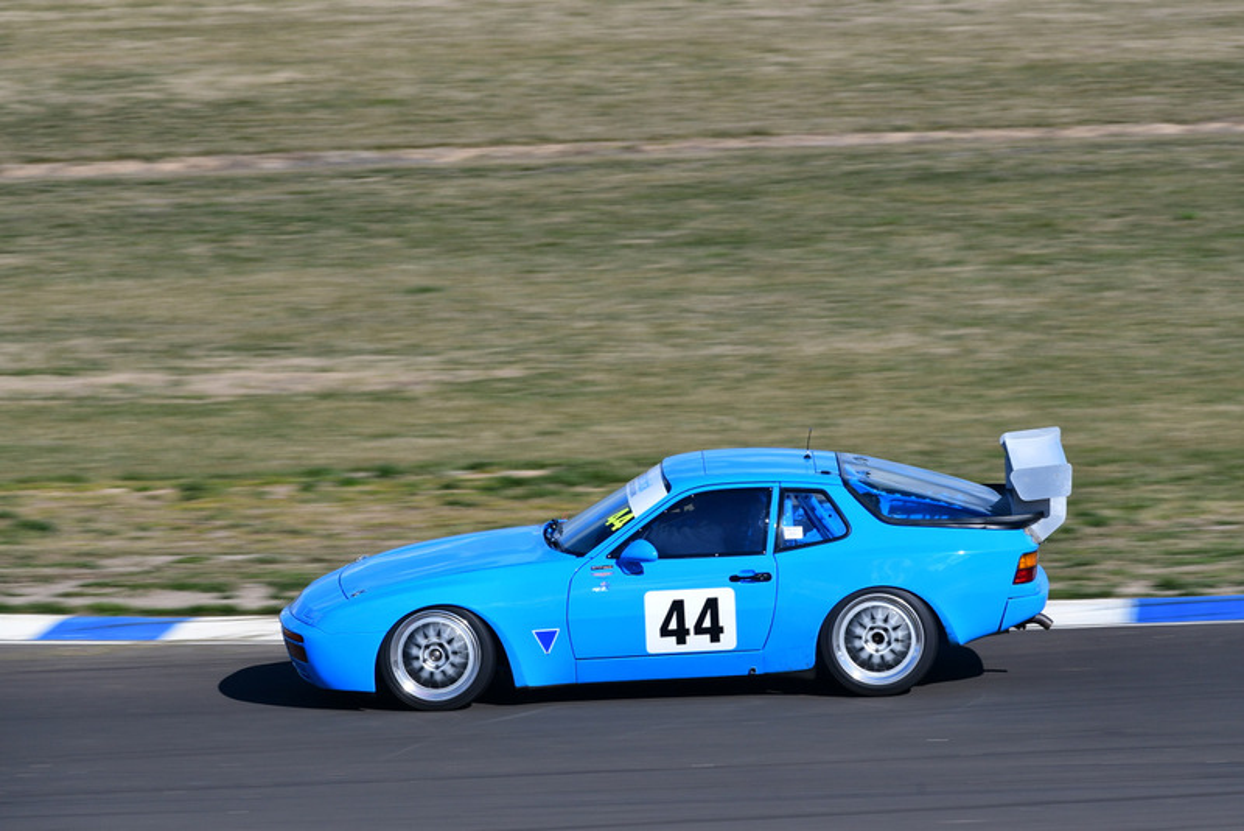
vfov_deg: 3.5
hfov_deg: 5.3
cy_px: 416
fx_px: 13481
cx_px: 622
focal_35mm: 390
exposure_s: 1/250
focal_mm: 260
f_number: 13
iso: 200
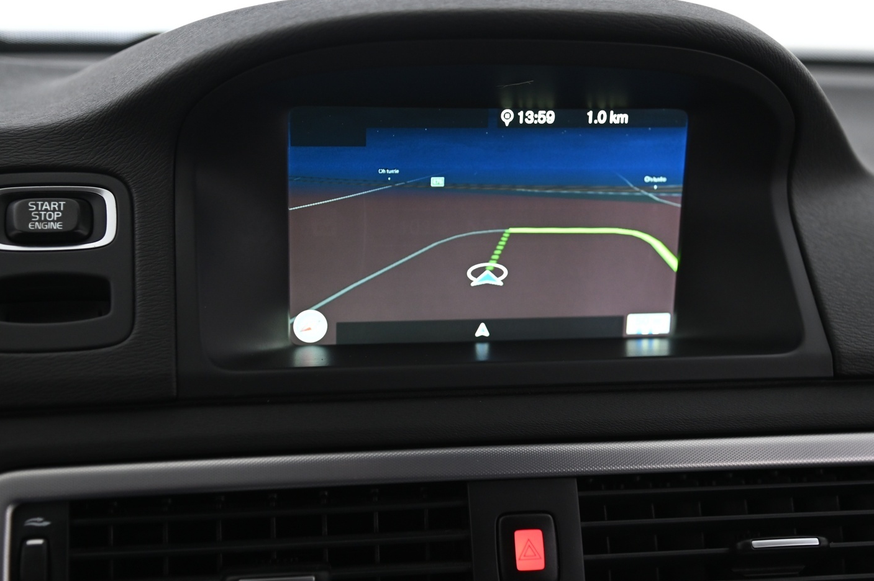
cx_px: 434
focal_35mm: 60
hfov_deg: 33.4
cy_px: 329
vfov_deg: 22.6
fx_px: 1456
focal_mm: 52
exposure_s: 1/30
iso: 2000
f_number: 4
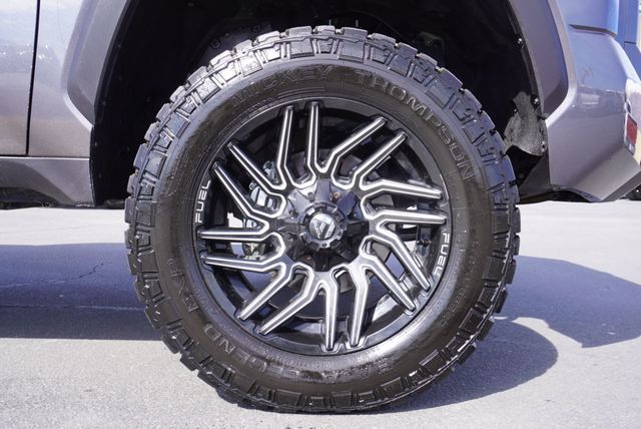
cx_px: 320
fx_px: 615
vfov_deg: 38.4
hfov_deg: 55.1
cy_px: 214
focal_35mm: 34
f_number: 6.3
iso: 100
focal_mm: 23
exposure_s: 1/100
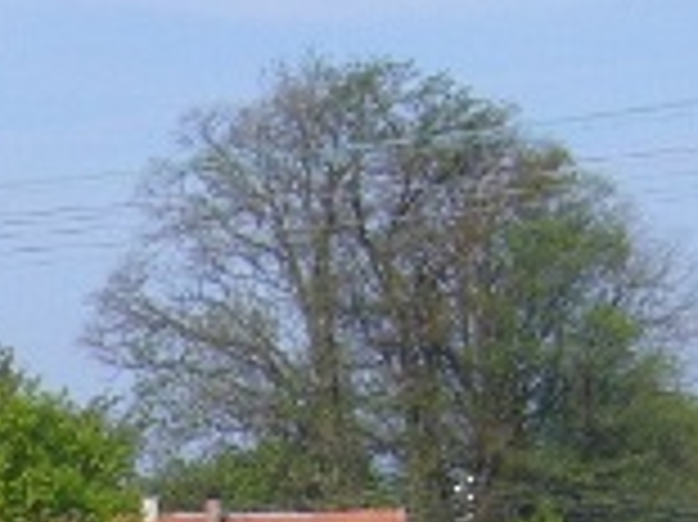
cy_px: 999
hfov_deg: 7.2
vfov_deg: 5.4
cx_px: -374
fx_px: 5460
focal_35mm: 271
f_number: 8
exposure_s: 1/250
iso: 100
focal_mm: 11.5
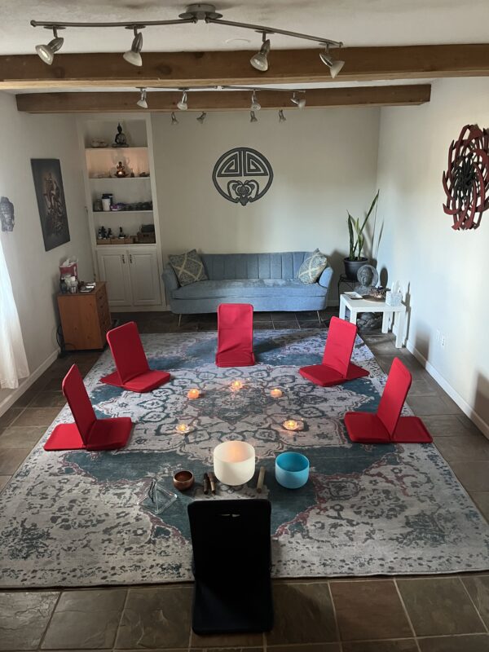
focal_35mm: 26
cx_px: 244
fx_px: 490
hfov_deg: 53.1
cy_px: 326
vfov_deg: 67.3
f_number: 1.6
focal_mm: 5.1
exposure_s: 1/30
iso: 500
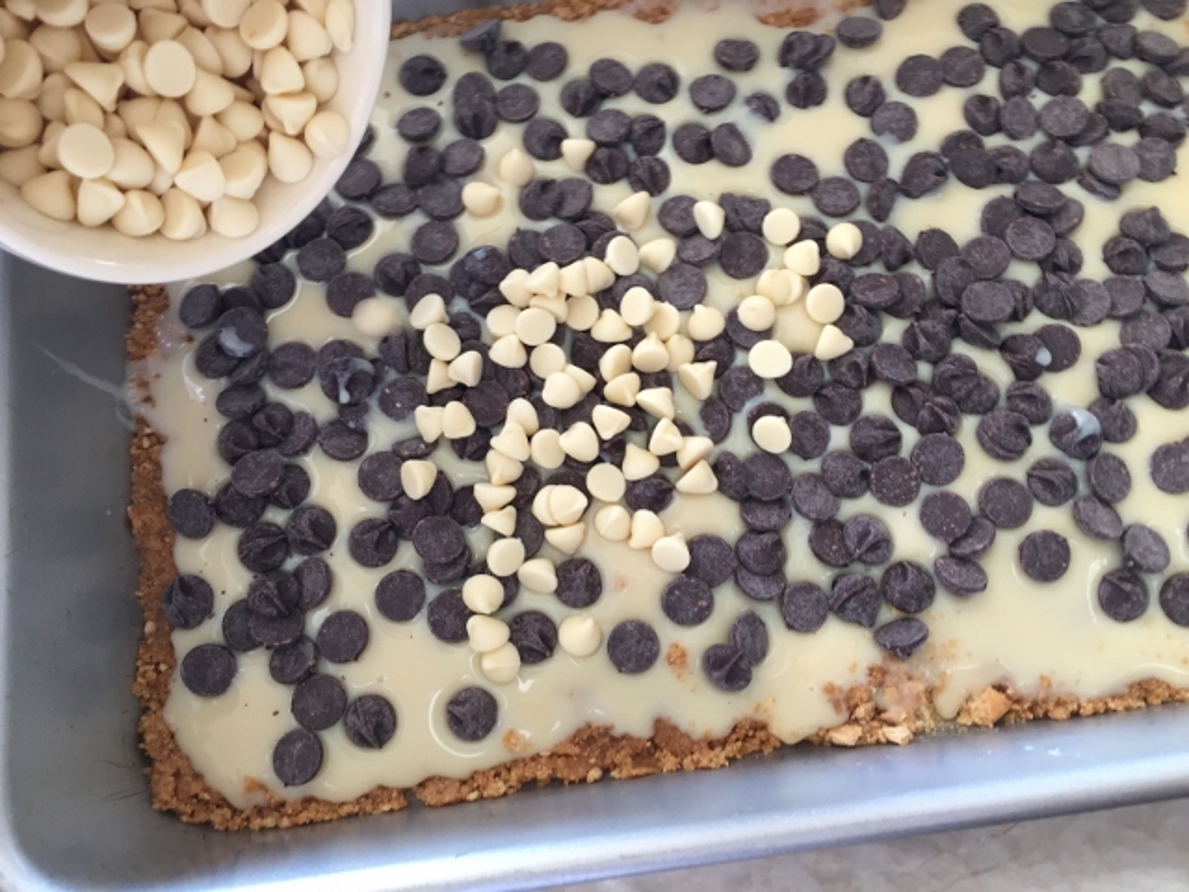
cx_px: 594
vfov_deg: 48.2
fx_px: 996
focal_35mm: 29
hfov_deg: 61.7
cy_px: 446
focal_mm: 4.15
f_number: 2.2
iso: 100
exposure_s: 1/30
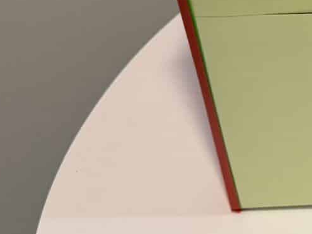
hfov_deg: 13.1
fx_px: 1118
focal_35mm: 124
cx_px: 676
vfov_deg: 11.4
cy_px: -125
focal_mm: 6.76
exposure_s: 1/60
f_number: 1.78
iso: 200
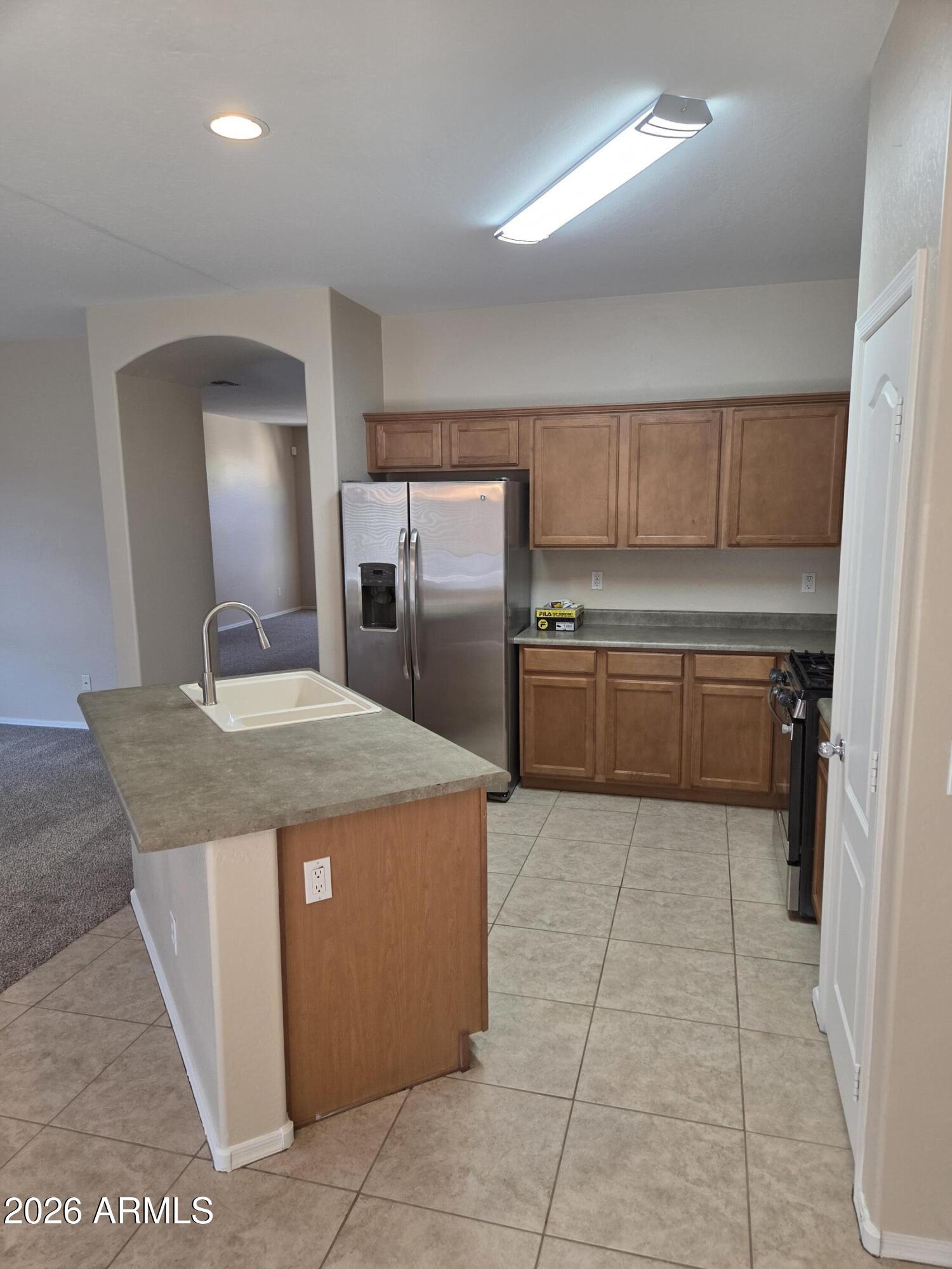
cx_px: 476
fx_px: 843
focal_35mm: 23
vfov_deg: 73.9
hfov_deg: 58.9
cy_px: 634
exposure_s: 1/120
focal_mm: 5.4
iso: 200
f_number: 1.8
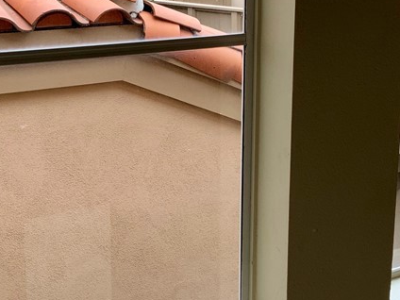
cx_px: 190
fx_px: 809
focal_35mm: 70
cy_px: 139
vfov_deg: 21.0
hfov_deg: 27.8
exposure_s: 1/221
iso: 16
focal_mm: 3
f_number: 1.8
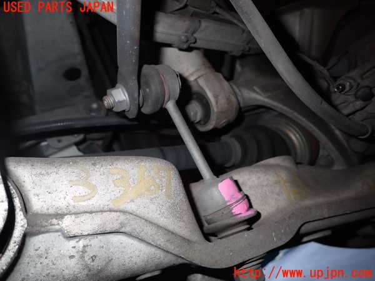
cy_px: 140
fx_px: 271
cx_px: 188
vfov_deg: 54.9
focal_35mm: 25
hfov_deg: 69.4
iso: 200
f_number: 5.6
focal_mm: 4.5
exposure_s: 1/30
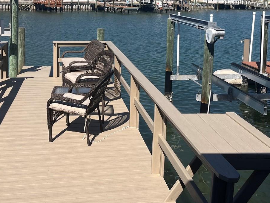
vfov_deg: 30.4
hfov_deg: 41.2
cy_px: 27
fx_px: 359
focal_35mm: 46
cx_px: 122
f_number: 1.6
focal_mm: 5.1
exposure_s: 1/5848
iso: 50
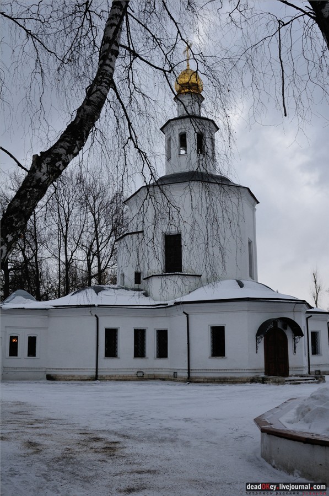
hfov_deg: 36.8
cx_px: 164
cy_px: 248
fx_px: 495
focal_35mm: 36
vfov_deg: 53.2
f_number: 7.1
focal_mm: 24
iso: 320
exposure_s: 1/320
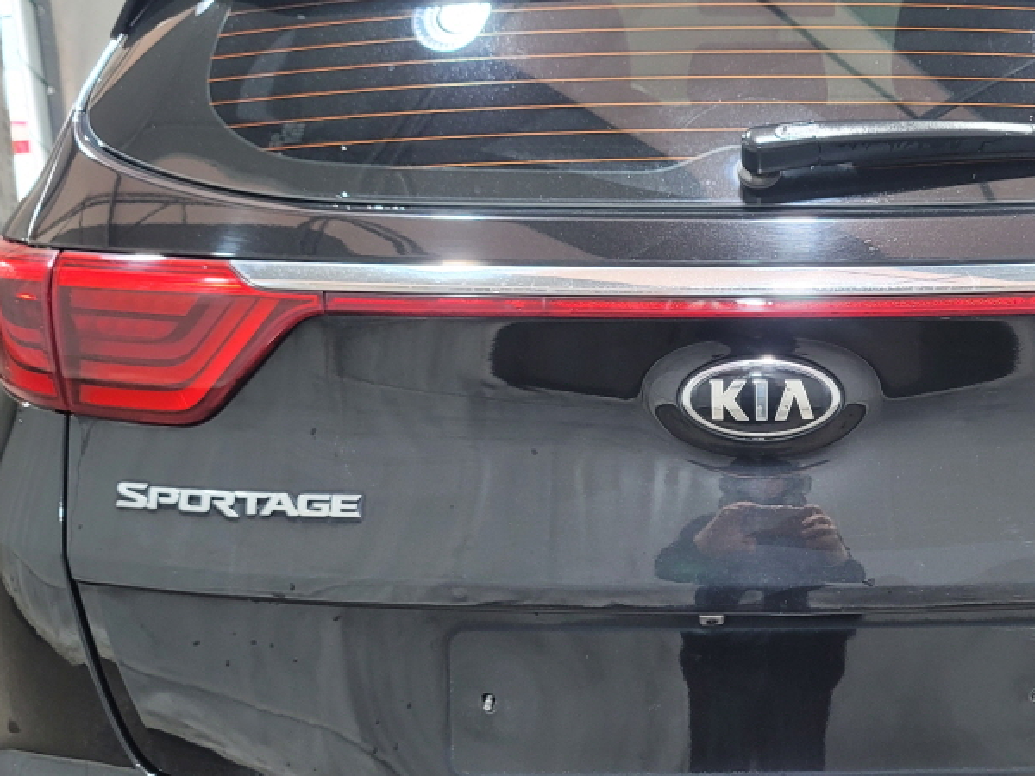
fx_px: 1495
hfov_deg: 37.5
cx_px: 743
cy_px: 428
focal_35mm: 50
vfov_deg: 29.1
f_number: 1.8
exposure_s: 1/120
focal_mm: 7
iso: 160
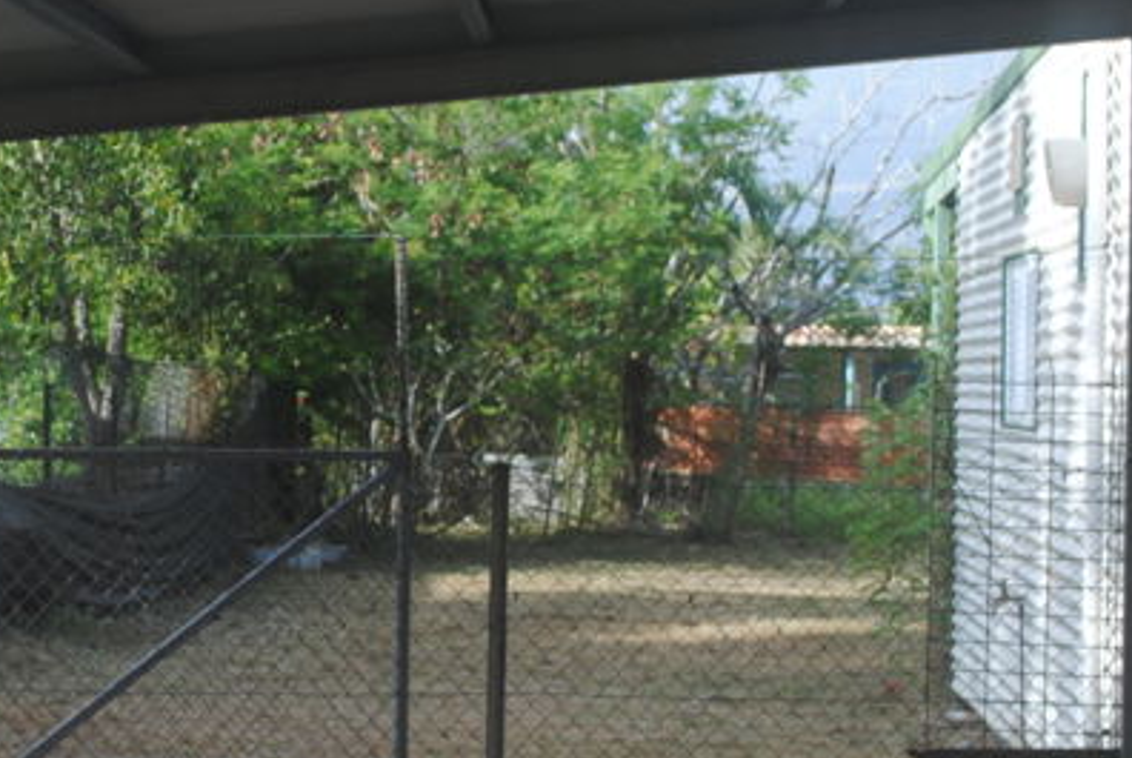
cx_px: 283
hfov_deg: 18.6
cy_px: 343
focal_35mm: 109
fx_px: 3431
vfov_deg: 12.6
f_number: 5.6
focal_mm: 32
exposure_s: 1/125
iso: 110
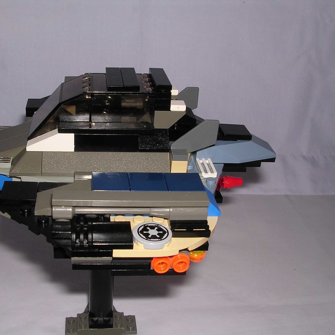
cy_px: 168
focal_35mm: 45
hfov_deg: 37.2
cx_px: 115
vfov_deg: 37.6
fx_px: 493
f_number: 5.6
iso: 100
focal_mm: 5.8
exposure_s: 1/60.1
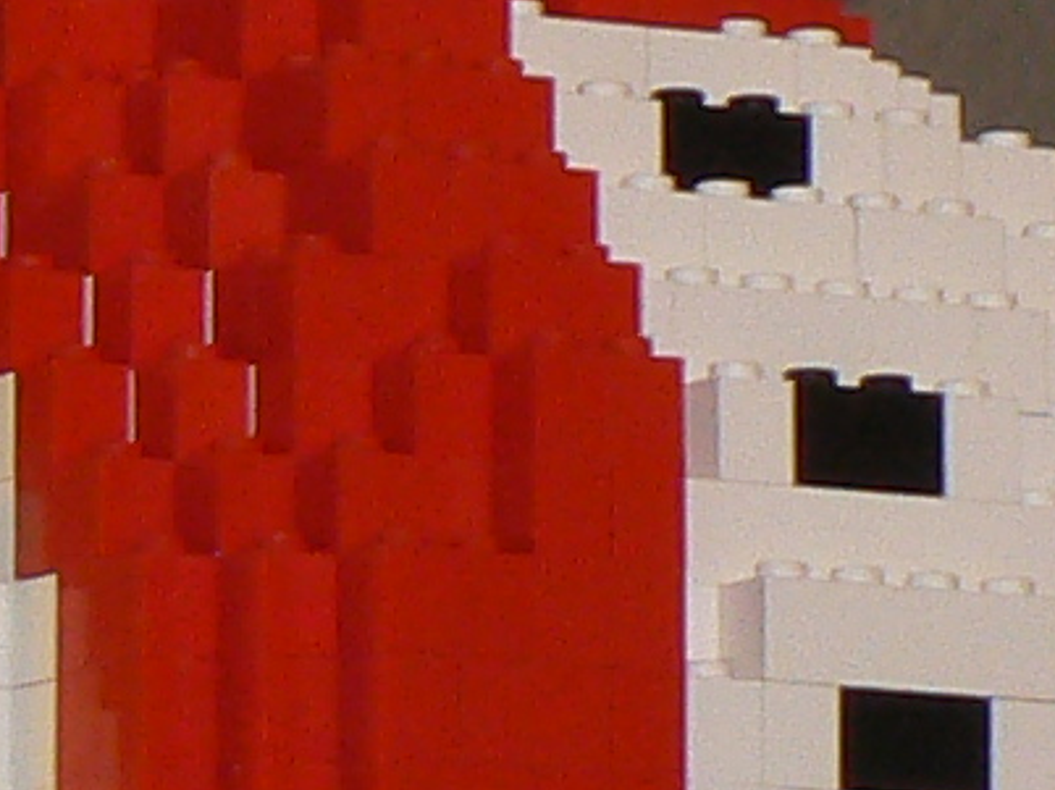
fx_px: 31251
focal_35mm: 1026
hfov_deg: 1.9
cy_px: -528
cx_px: 462
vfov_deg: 1.4
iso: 100
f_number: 3.2
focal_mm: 24.6
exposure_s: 1/30
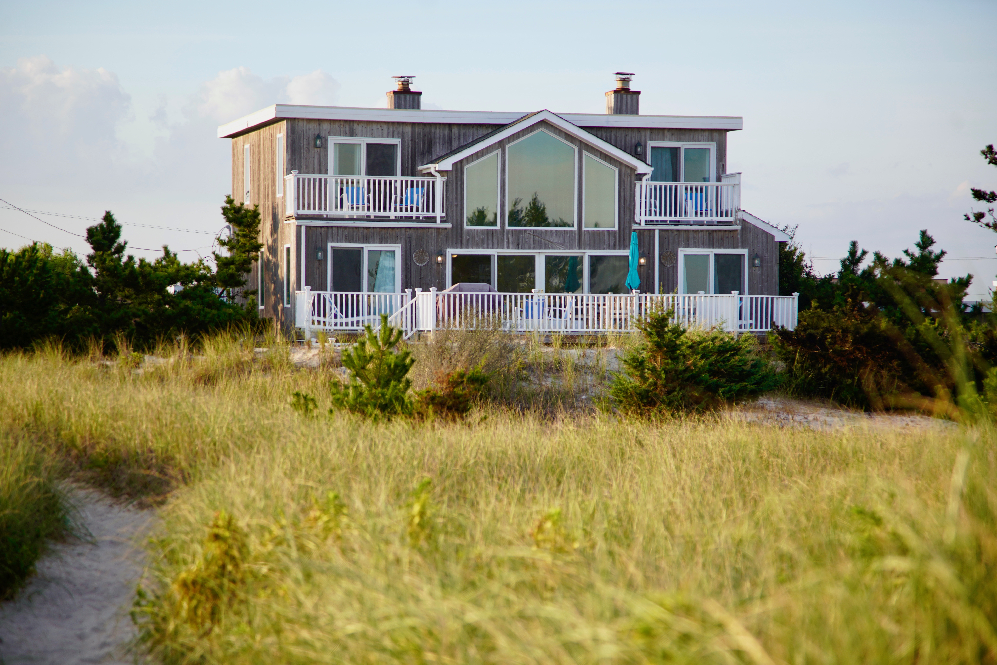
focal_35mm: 105
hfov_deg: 19.5
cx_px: 498
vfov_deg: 13.0
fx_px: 2908
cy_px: 332
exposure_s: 1/125
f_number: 4
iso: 125
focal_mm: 105
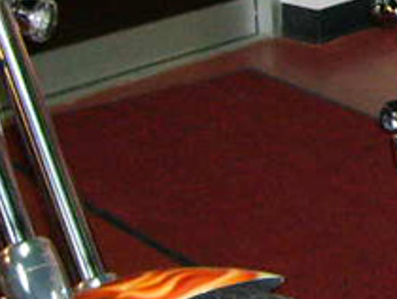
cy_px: -58
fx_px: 1722
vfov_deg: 9.8
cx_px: 741
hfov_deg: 12.0
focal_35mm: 150
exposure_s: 1/30
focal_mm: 5.8
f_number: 2.8
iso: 277
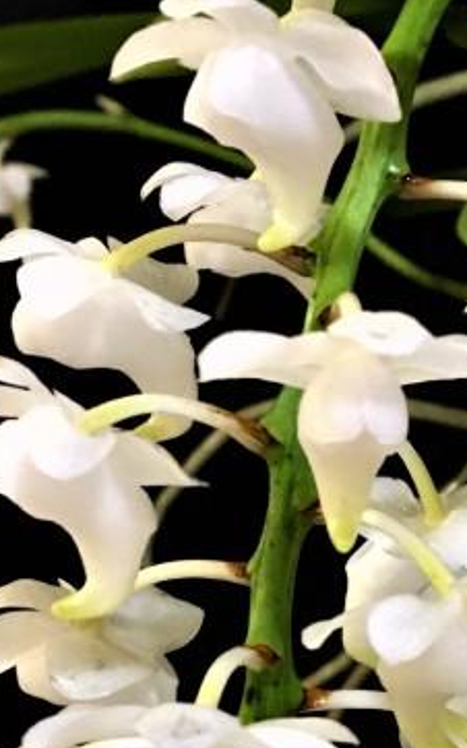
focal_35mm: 87
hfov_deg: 14.9
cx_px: 399
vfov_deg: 23.3
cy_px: 643
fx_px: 1773
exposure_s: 1/25
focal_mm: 4.15
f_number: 2.2
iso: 200
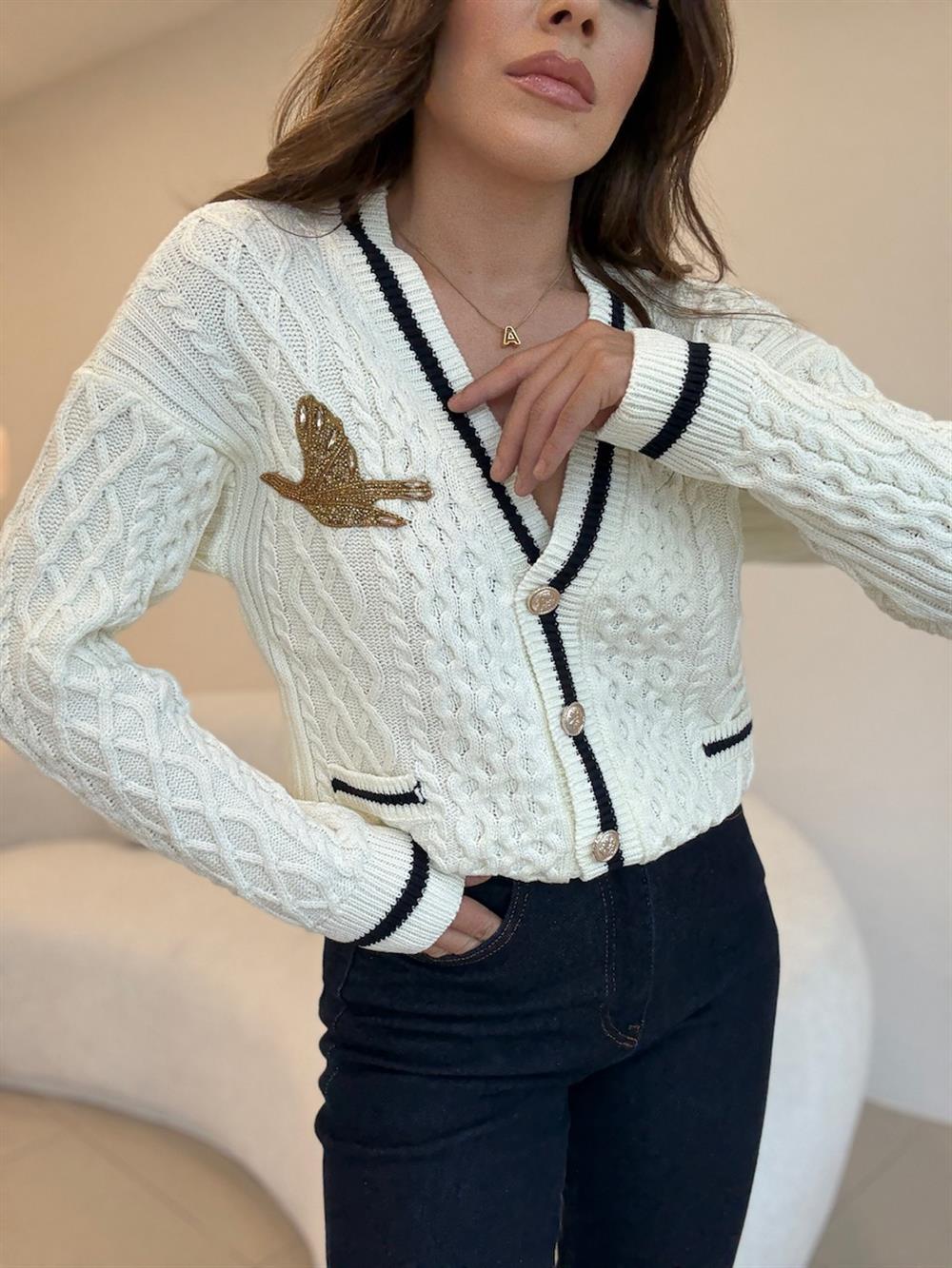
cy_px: 634
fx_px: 1100
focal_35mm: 30
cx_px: 476
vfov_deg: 60.0
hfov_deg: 46.8
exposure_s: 1/121
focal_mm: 2.69
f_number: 1.9
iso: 40
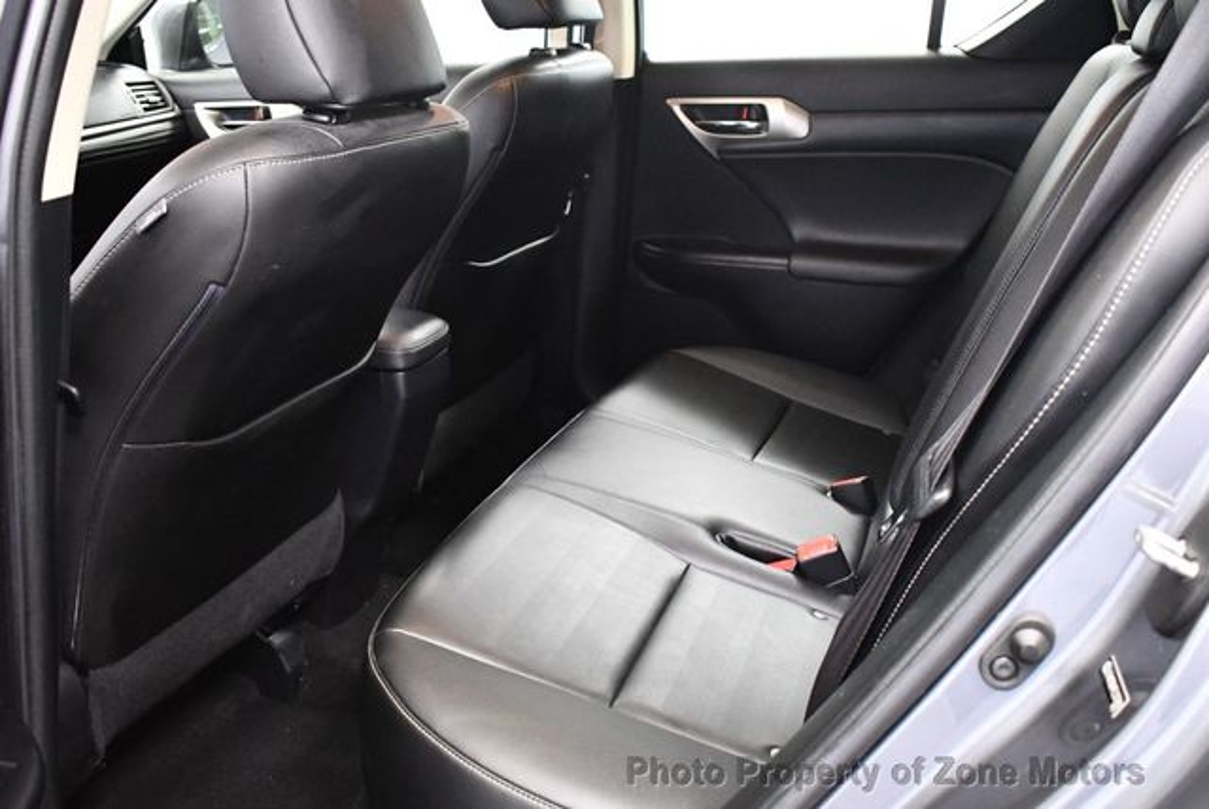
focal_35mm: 36
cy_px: 404
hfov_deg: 53.1
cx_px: 604
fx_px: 1210
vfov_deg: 36.9
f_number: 3.5
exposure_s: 1/60
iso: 4500
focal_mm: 18
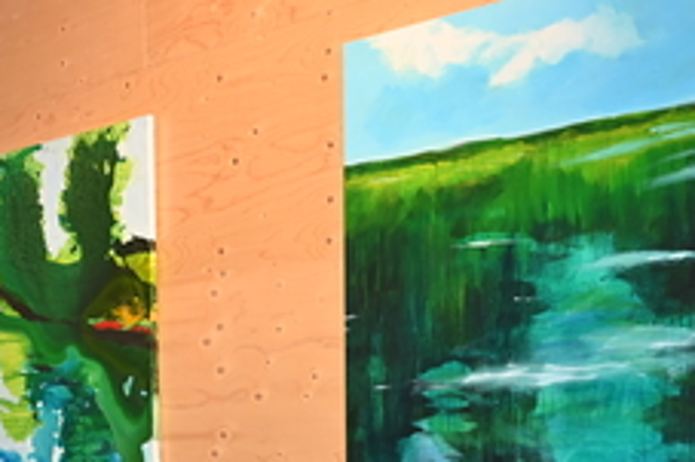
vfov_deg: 19.7
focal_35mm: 67
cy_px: 433
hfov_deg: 28.1
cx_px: -3
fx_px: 1299
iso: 500
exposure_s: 1/60
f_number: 4.2
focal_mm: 25.5
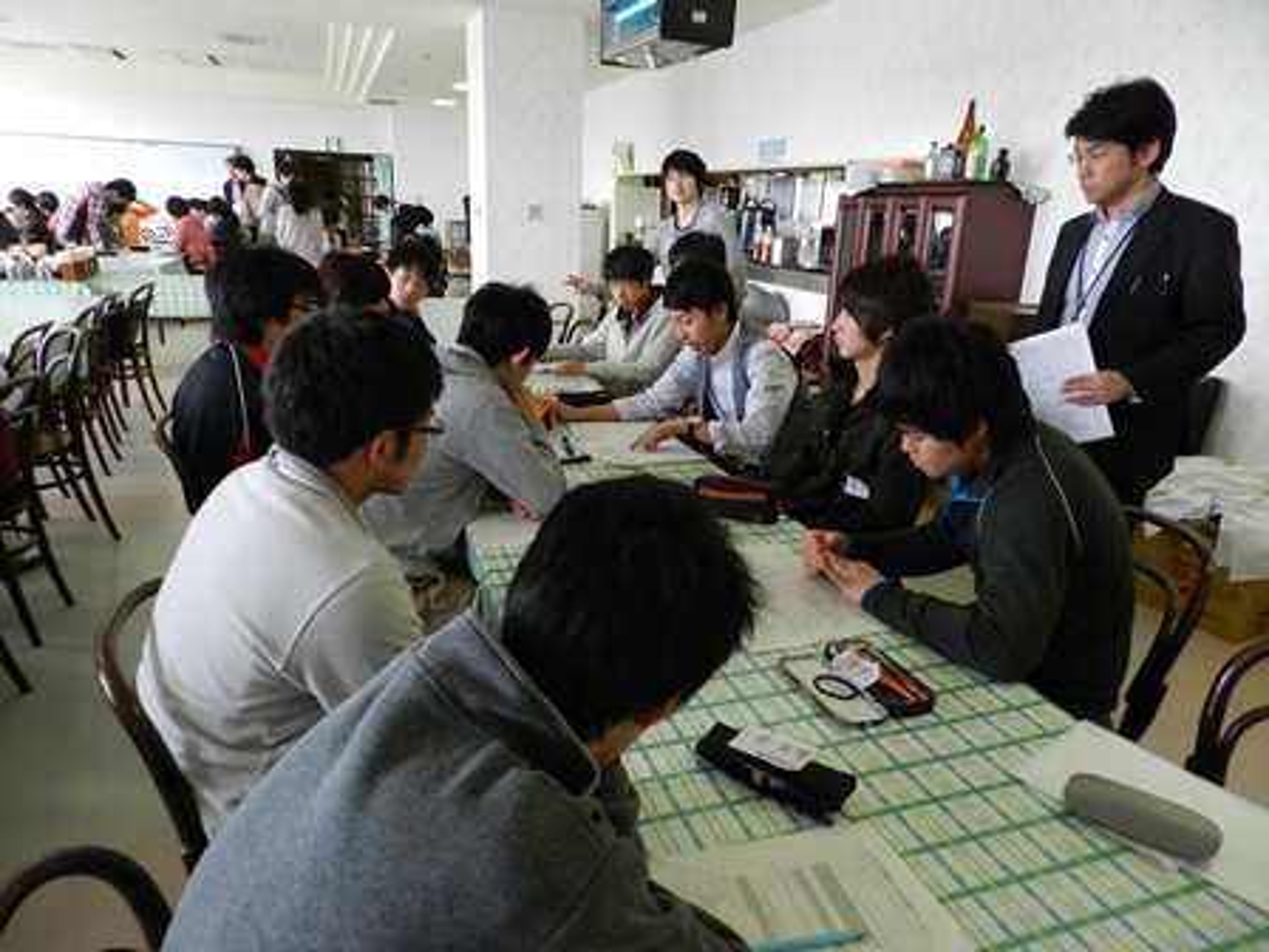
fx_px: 843
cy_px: 476
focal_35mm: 23
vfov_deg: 58.9
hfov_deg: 73.9
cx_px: 634
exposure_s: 1/30
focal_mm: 4
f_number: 3.4
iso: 160
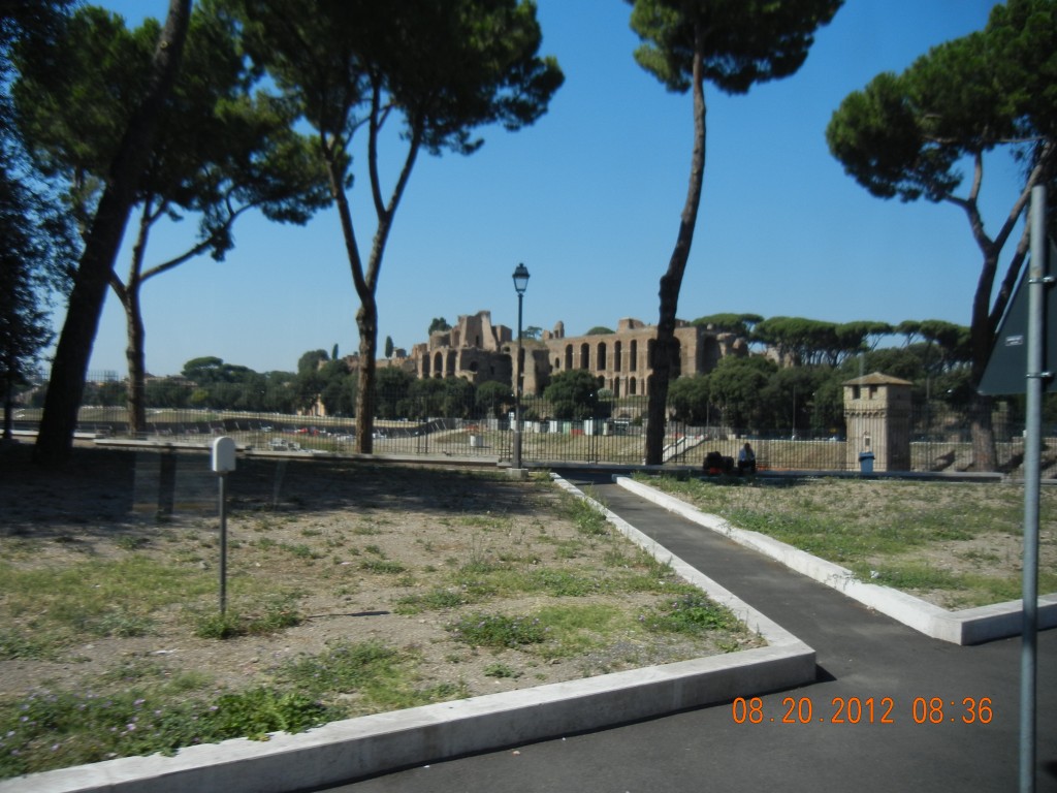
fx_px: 916
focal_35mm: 30
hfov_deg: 60.0
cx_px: 528
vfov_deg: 46.8
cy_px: 396
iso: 160
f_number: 7
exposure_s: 1/255
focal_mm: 5.4
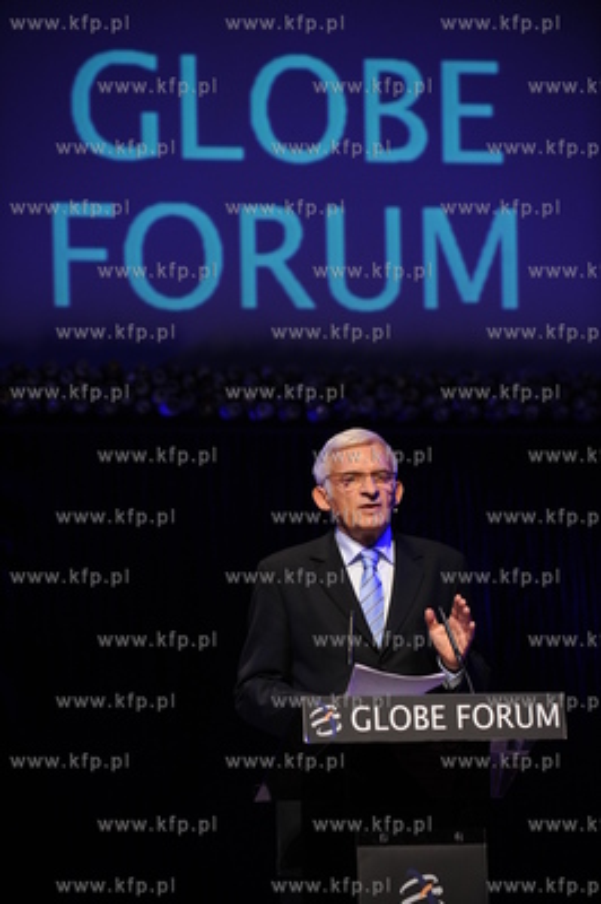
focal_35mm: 135
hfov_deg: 10.1
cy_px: 452
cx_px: 300
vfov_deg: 15.2
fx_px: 3386
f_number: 4
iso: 800
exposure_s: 1/125
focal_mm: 135
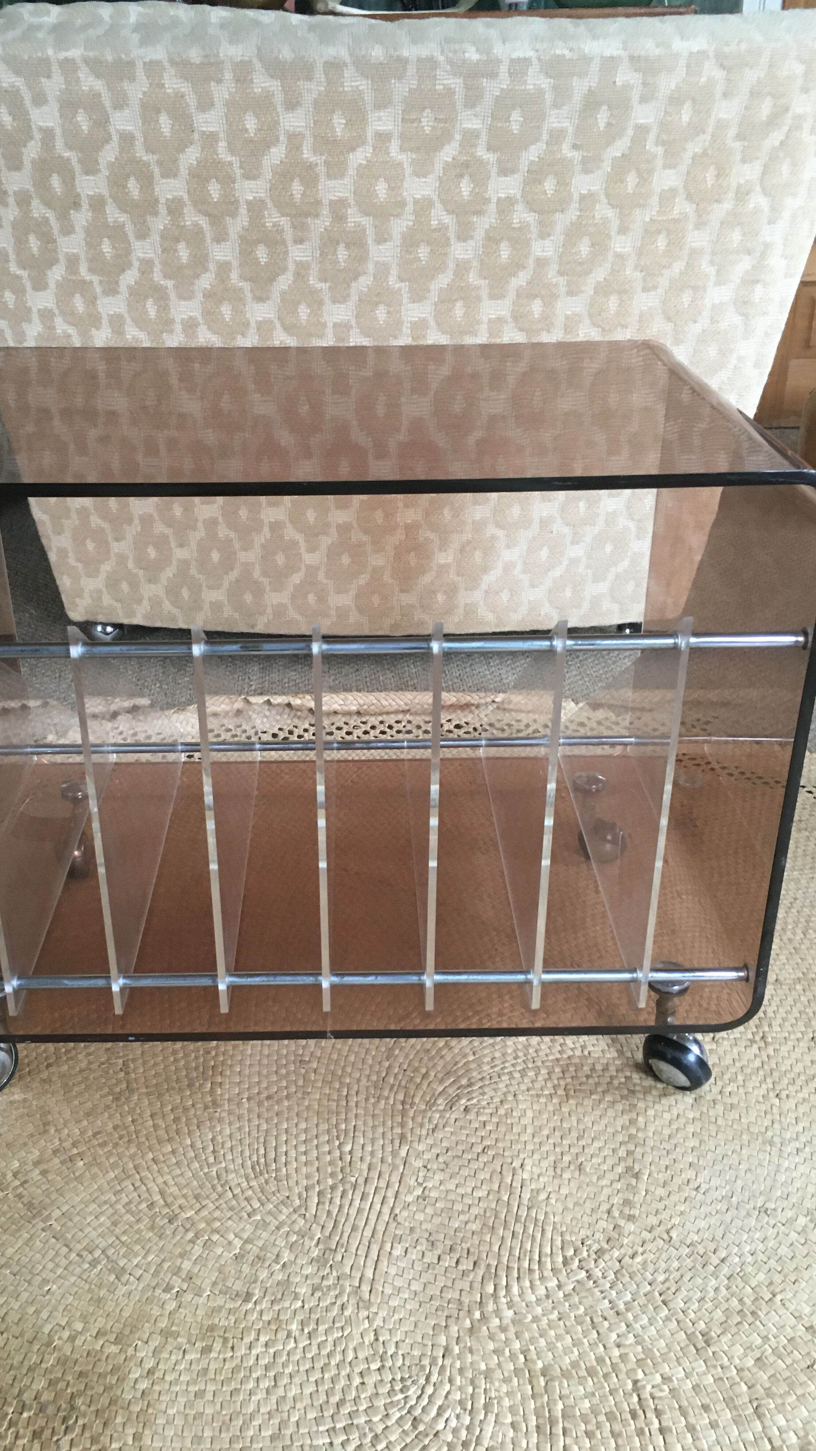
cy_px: 721
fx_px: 1231
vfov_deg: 61.0
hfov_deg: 36.6
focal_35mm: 32
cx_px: 339
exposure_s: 1/33
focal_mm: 4.15
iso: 160
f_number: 2.2
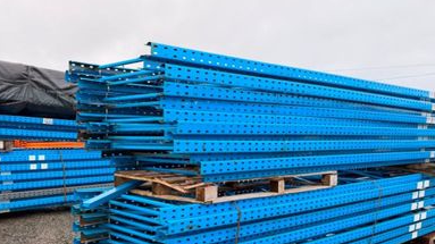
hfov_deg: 48.7
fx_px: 473
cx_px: 149
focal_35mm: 41
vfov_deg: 28.7
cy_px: 171
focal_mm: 6.76
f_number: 1.78
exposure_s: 1/226
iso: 80
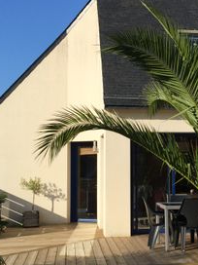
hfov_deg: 22.6
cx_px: 159
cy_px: 133
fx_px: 488
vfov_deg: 30.3
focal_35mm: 64
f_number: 2.2
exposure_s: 1/2475
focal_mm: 4.15
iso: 32
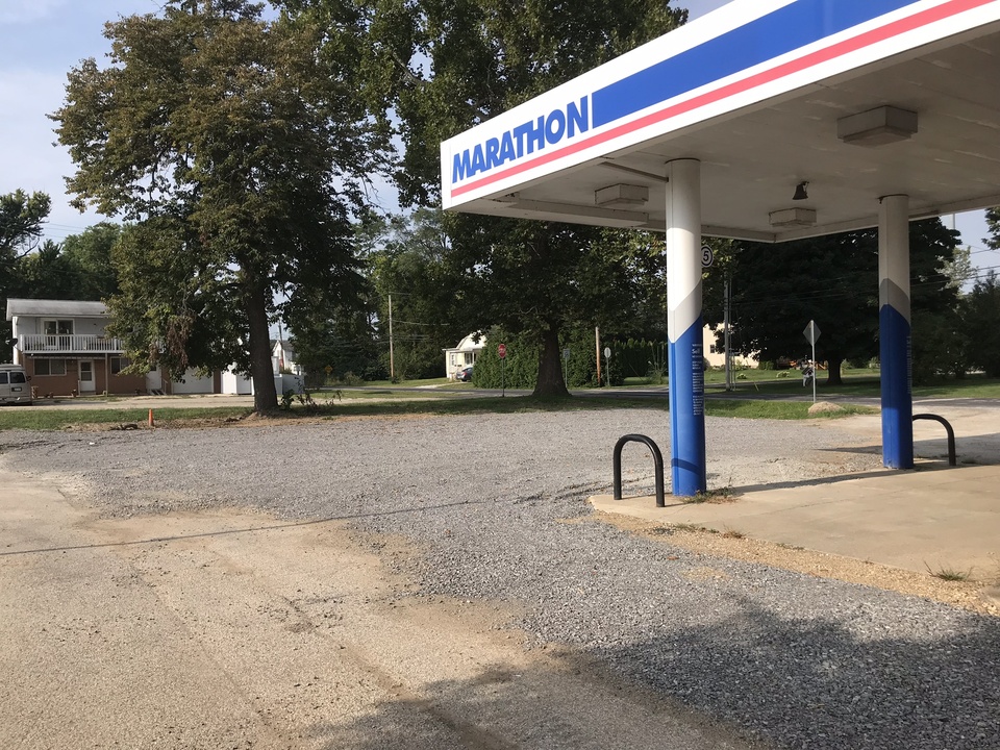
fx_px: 809
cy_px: 375
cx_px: 500
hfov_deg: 63.4
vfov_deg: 49.7
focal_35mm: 28
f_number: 1.8
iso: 20
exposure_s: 1/1916
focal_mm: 3.99
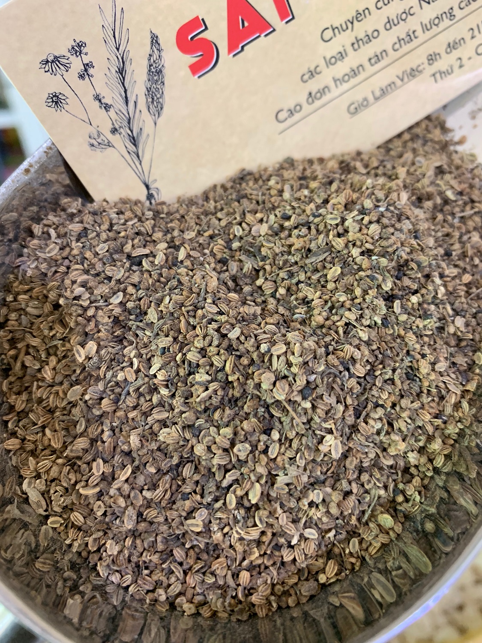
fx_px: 483
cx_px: 241
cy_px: 322
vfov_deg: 67.3
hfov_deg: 53.1
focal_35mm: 26
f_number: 1.8
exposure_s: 1/50
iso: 320
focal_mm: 4.25
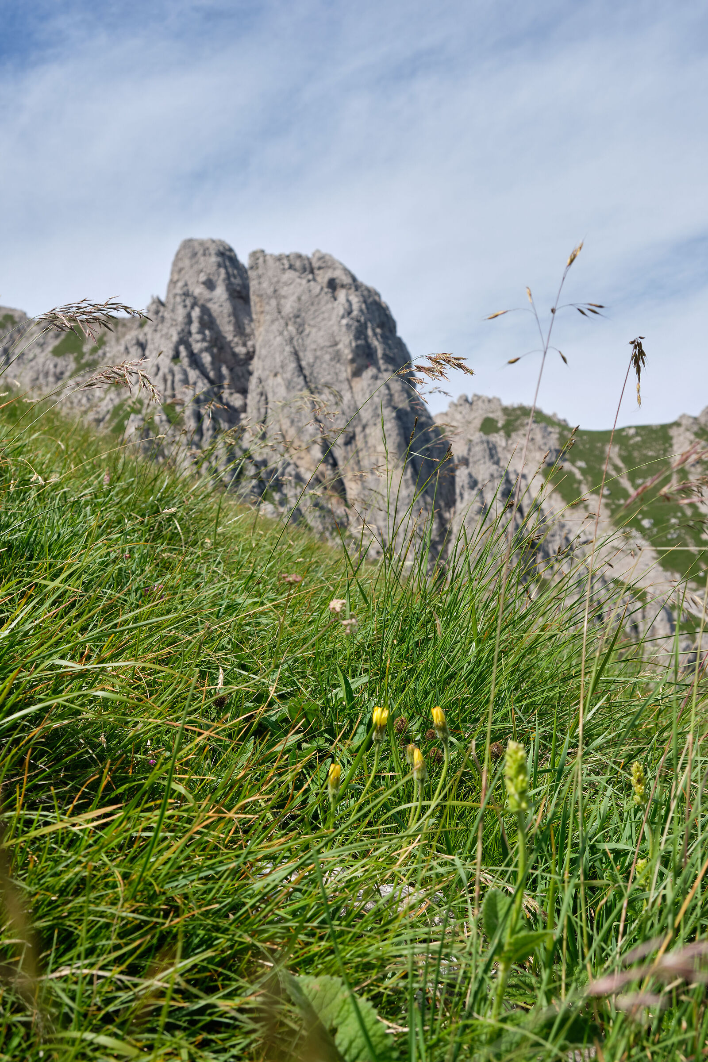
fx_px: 1268
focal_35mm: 43
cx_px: 354
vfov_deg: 45.4
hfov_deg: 31.2
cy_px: 531
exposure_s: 1/320
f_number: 8
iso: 200
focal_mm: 28.9
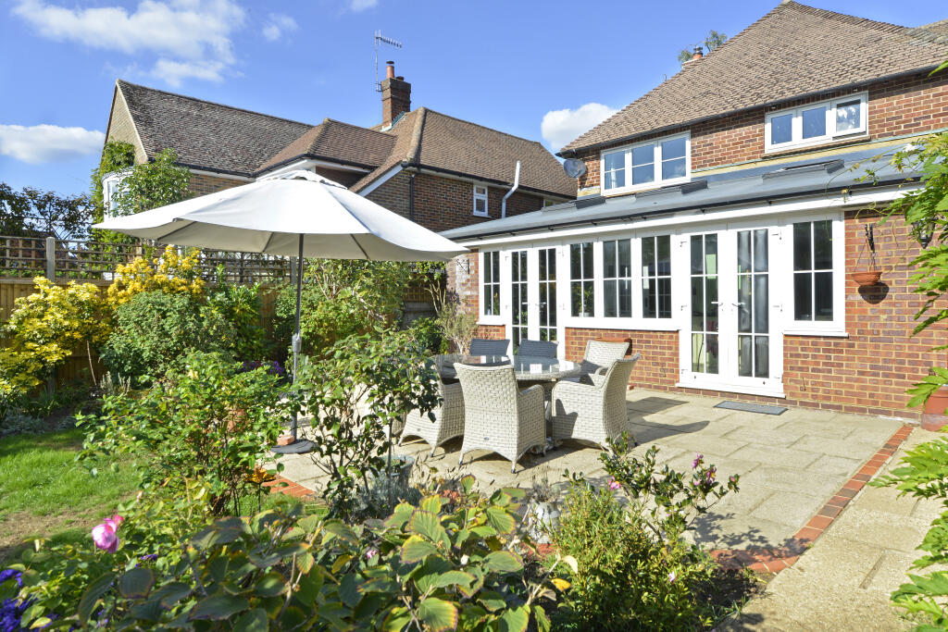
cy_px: 316
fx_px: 579
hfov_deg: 78.6
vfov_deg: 57.2
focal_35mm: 22
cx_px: 474
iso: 400
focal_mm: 22
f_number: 14
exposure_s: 1/160
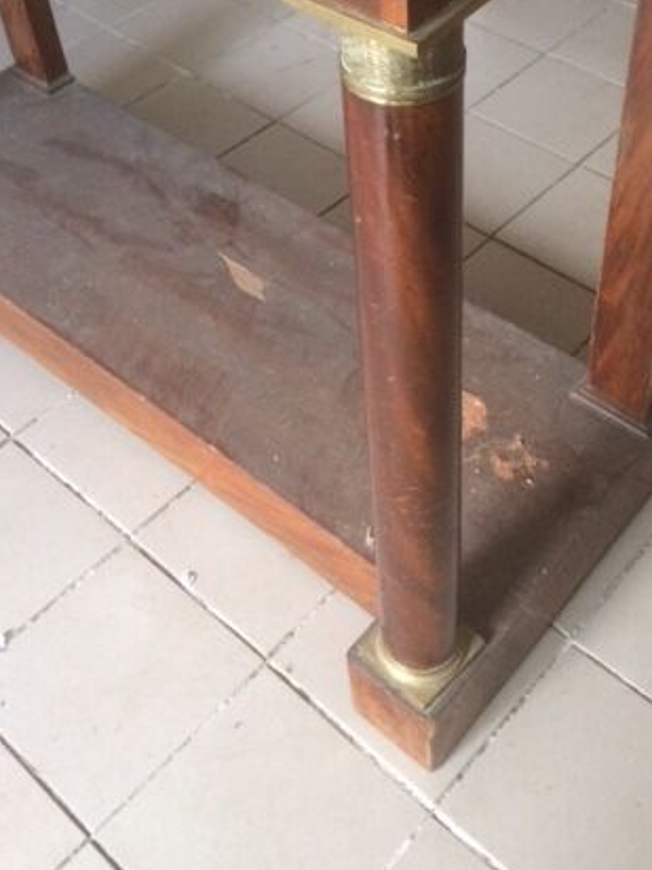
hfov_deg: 32.1
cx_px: 384
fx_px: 1130
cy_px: 256
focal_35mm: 45
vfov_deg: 41.2
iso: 320
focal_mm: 4.15
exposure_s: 1/33
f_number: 2.2
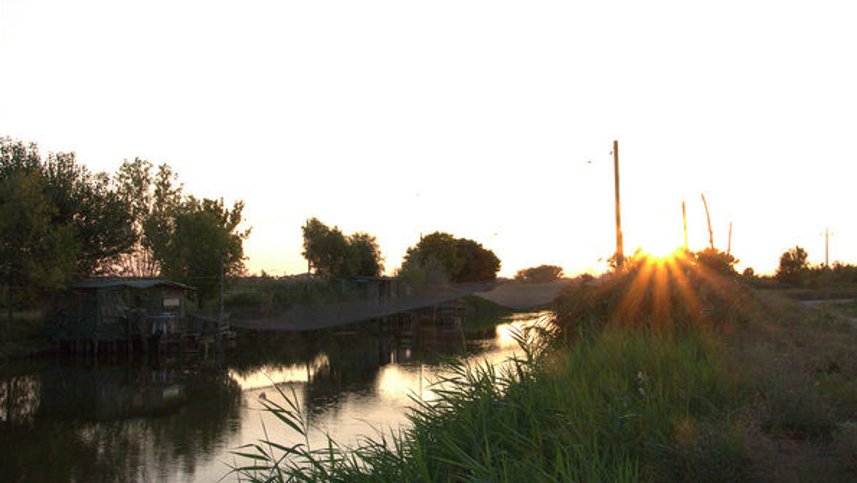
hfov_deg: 52.8
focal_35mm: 38
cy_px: 248
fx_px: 864
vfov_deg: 31.2
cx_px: 429
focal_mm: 23
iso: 3200
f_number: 18
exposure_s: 1/100
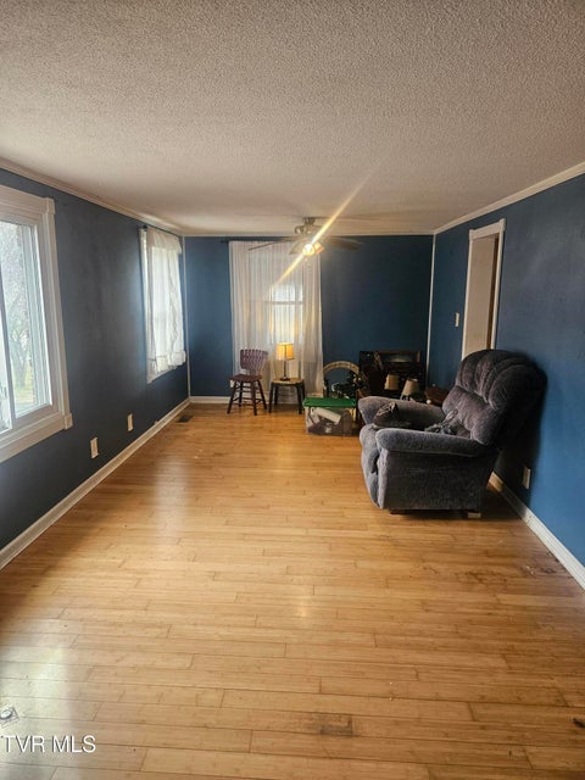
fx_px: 518
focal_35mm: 23
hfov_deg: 58.9
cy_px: 390
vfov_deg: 73.9
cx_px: 292
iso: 250
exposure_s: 1/120
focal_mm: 5.4
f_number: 1.8
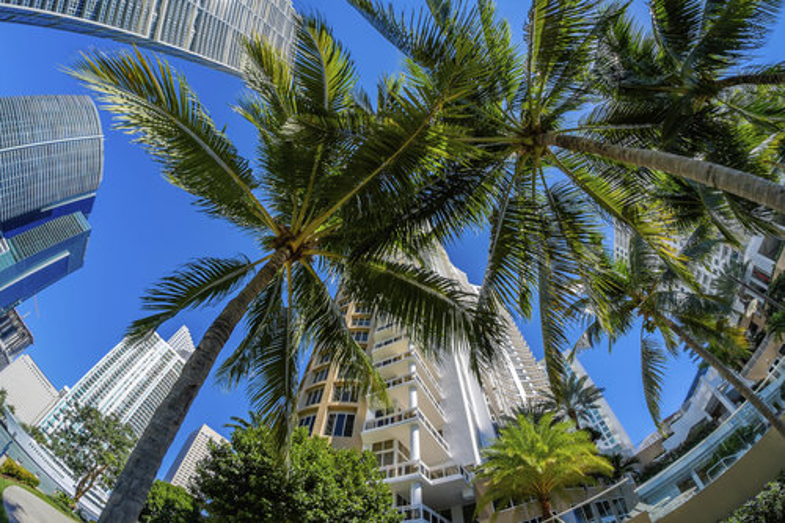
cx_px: 392
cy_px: 262
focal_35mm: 12
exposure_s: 1/210
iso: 200
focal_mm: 8
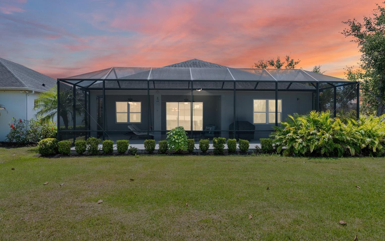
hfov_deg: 82.3
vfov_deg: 57.3
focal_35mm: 21
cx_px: 190
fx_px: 220
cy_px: 117
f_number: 8
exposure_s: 1/160
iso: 320
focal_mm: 20
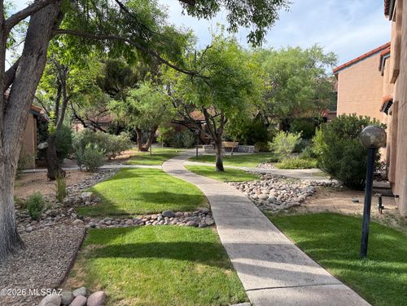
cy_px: 153
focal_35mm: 24
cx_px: 204
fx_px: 282
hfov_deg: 71.6
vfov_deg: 56.8
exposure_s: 1/1653
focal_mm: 6.76
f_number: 1.78
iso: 100
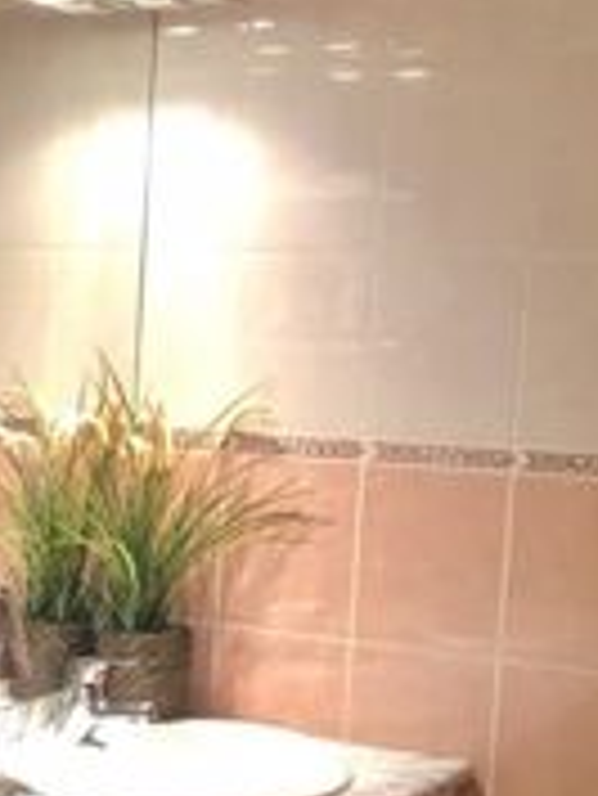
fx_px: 2002
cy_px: 571
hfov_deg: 16.2
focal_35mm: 87
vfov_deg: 22.3
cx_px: -157
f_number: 2.2
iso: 125
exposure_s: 1/33
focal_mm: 4.15
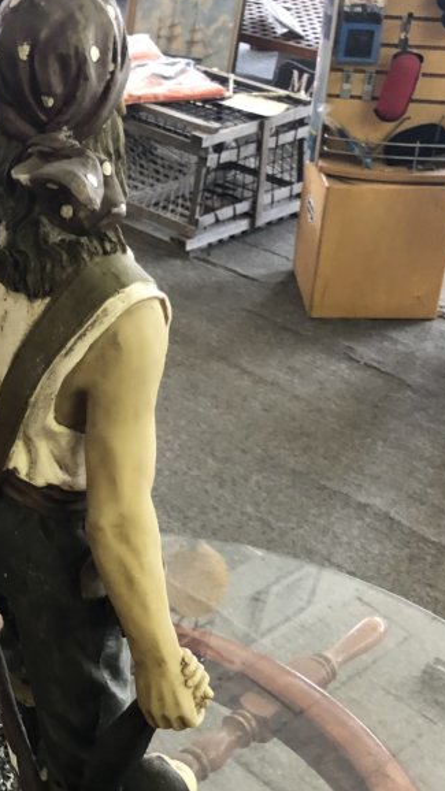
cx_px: 92
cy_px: 573
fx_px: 1133
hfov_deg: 21.9
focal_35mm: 54
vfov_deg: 37.7
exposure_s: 1/15
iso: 64
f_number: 1.8
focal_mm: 3.99
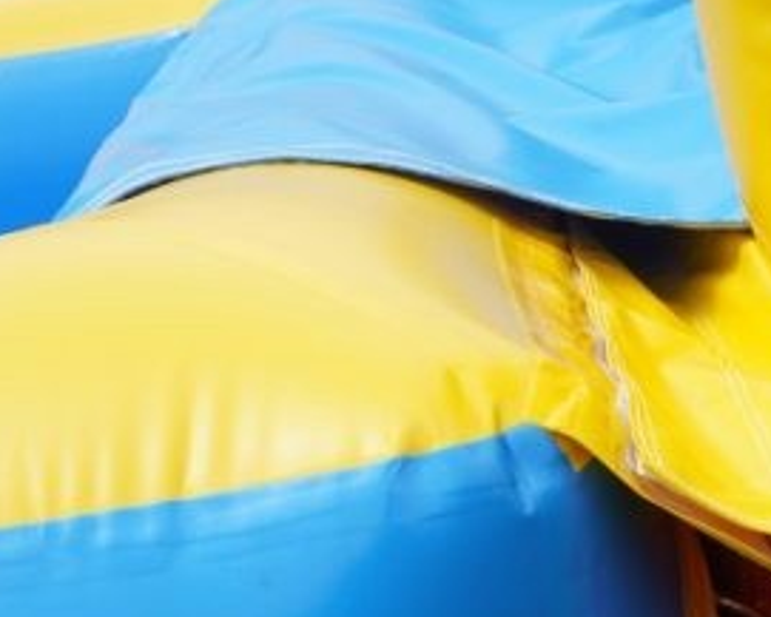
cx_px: 674
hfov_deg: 22.0
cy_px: 806
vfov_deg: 17.0
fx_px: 1940
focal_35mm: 85
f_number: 5.6
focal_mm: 16
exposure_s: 1/320
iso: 100
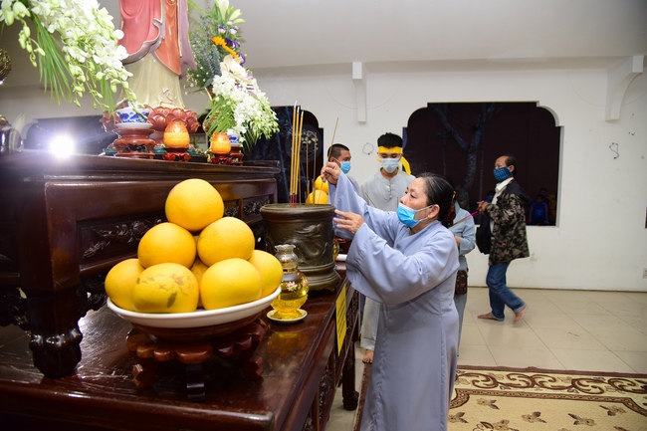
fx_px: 431
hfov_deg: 73.8
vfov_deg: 53.1
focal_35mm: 24
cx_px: 324
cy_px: 216
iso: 1000
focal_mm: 24
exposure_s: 1/60
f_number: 4.5
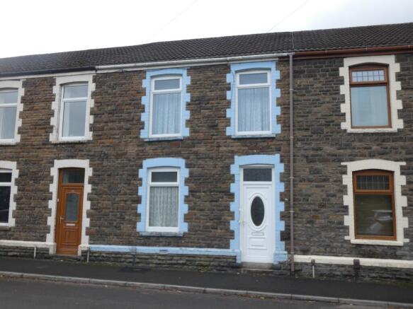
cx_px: 206
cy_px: 154
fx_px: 370
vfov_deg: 45.4
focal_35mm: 31
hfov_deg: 58.4
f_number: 3.3
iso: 80
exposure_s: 1/160
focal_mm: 5.5
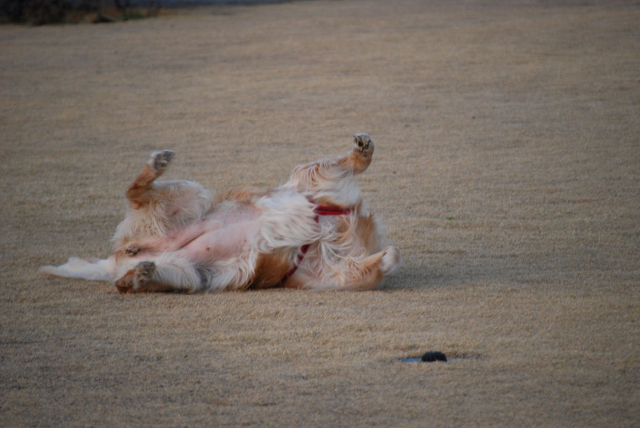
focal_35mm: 300
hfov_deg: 6.9
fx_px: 5339
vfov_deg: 4.6
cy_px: 214
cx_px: 320
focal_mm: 200
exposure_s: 1/80
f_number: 5.6
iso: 400
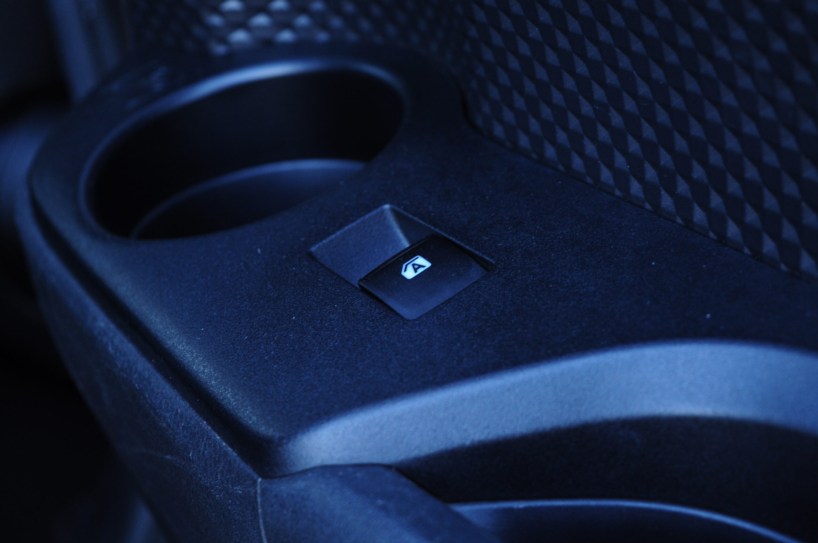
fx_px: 1566
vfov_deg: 19.7
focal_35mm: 69
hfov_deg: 29.3
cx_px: 409
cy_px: 272
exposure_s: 1/40
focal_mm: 46
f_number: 5.6
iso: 500
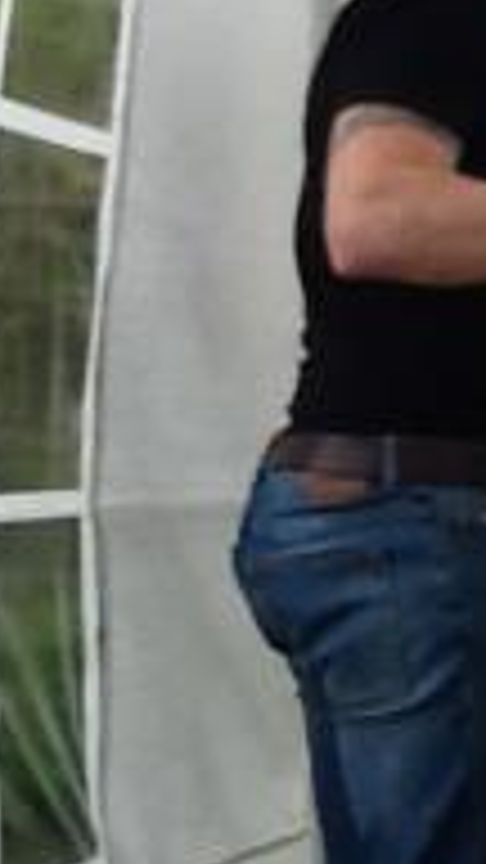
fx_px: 2864
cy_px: 173
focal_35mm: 125
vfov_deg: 17.0
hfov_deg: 9.5
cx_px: 662
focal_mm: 2.03
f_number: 2.4
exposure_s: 1/438
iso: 40
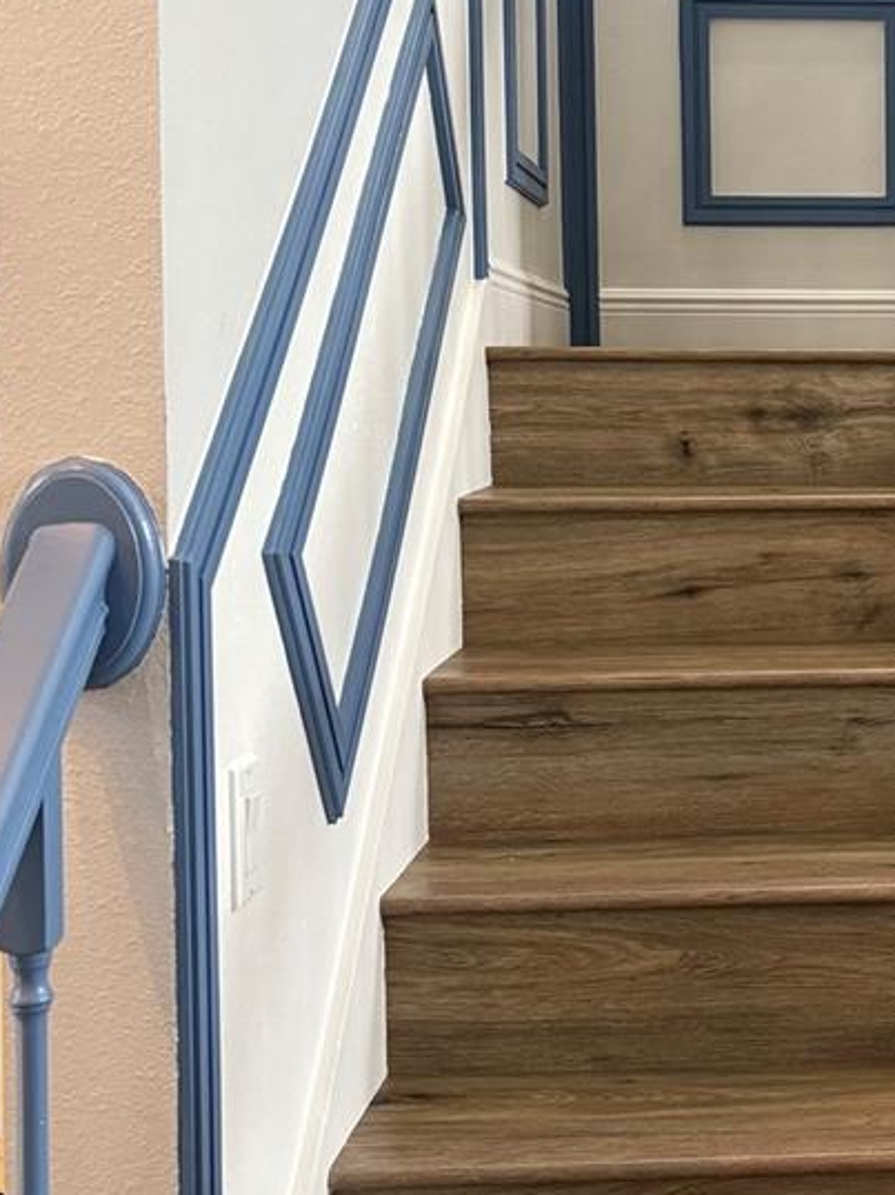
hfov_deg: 23.8
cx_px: 951
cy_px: 453
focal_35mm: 58
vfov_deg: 33.1
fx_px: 2001
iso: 200
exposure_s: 1/60
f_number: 1.6
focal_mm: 5.96
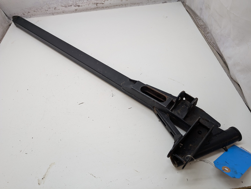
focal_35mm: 24
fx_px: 174
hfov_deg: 71.5
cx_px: 126
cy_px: 94
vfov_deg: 56.9
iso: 38
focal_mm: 6.9
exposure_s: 1/35.2
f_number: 1.68
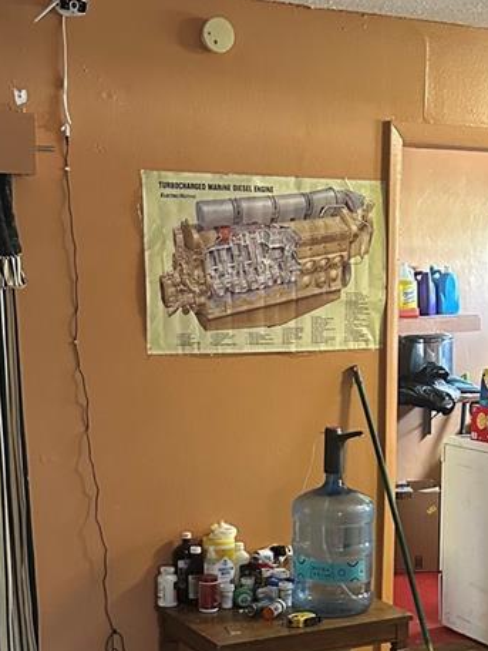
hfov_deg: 23.2
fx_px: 1184
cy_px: 511
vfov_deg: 30.1
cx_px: 327
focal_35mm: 63
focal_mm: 6.86
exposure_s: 1/40
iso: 640
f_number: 1.78
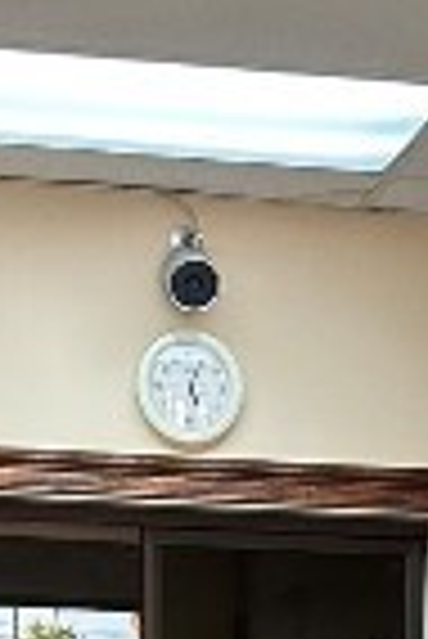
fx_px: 2401
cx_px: 360
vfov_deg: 13.1
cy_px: 1282
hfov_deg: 10.1
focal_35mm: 135
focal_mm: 6.86
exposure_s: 1/60
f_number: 1.78
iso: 125
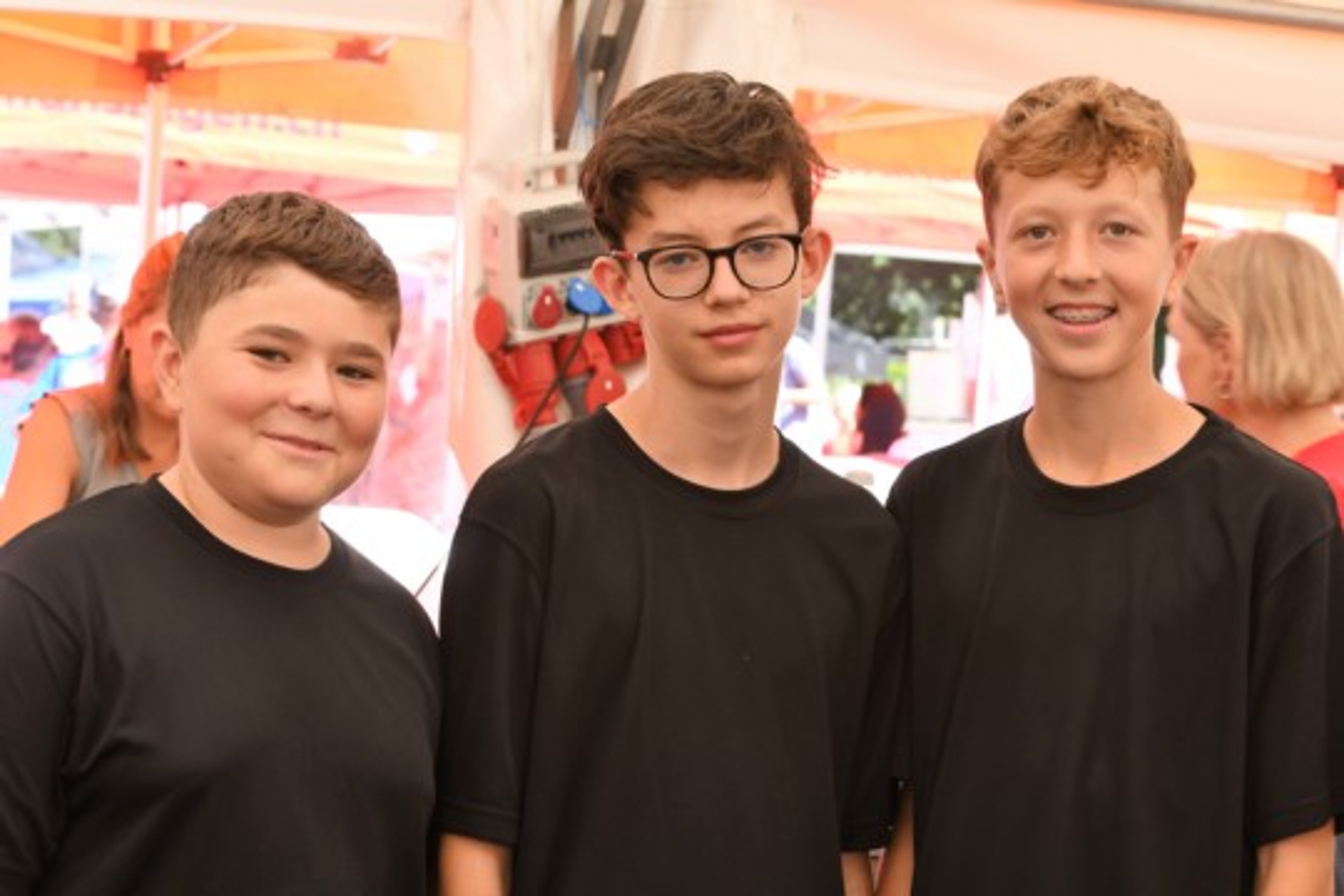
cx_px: 672
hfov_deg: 19.5
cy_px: 448
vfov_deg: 13.0
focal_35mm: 105
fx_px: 3920
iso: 640
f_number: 8
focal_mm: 70
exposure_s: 1/125
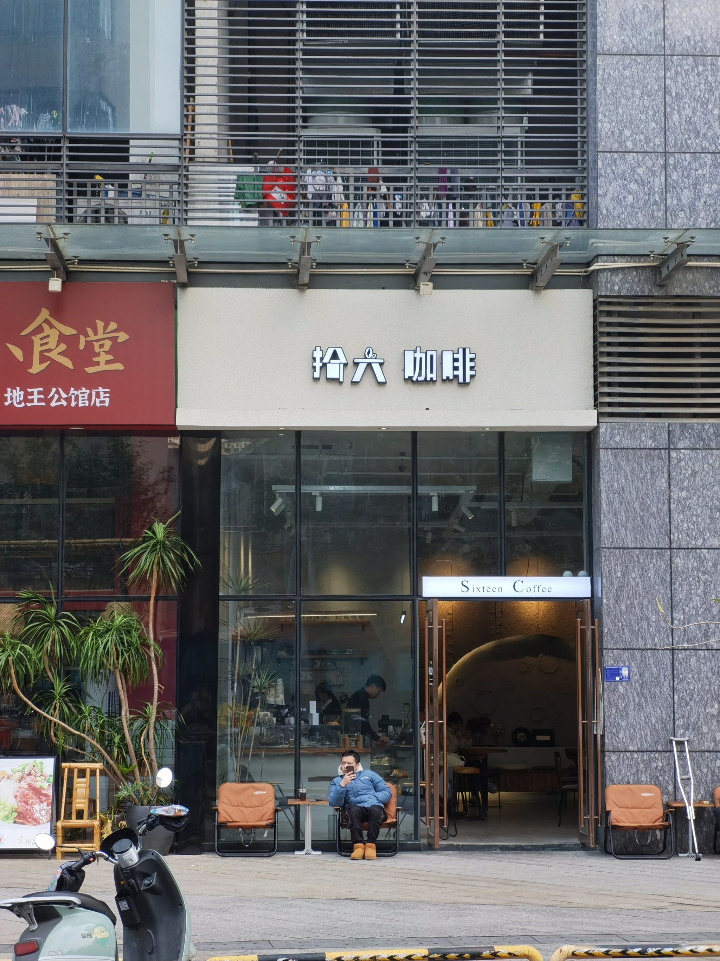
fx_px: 2247
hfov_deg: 18.2
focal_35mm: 81
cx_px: 360
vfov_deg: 24.1
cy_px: 480
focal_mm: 7.48
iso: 50
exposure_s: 1/250
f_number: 2.4
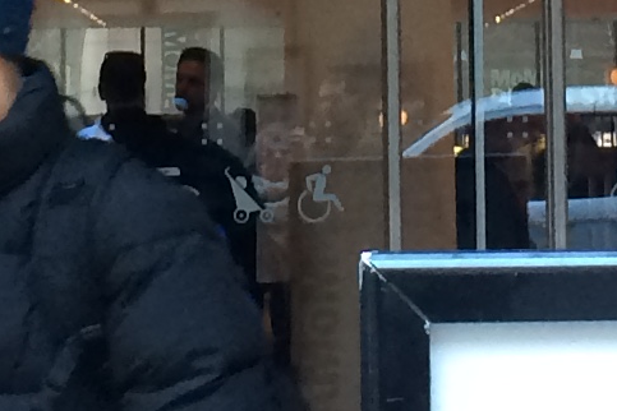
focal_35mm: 204
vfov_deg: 6.5
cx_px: 408
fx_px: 3496
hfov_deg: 10.1
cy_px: -442
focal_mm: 4.15
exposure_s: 1/30
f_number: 2.2
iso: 100
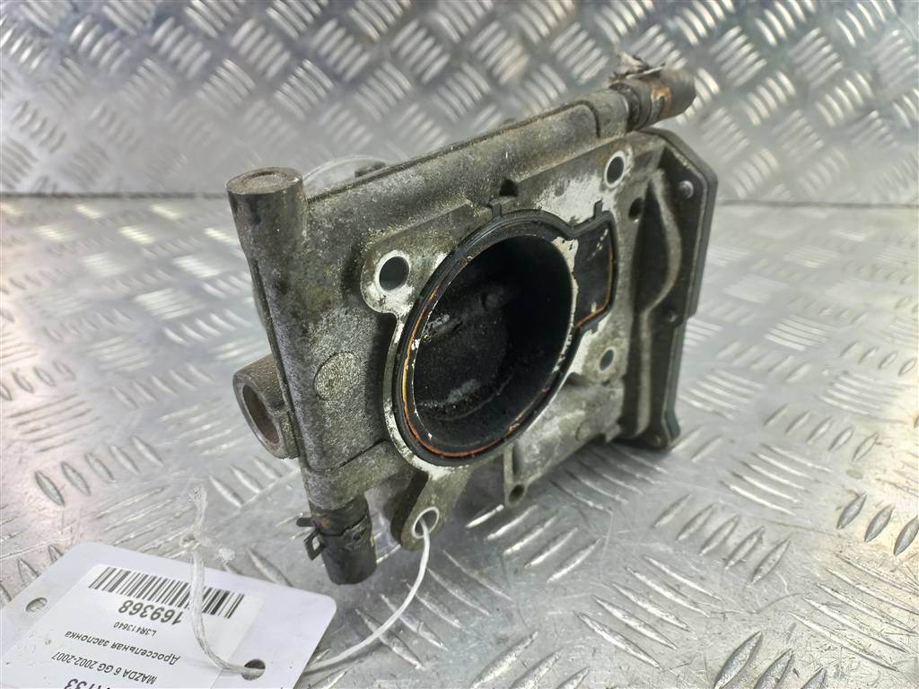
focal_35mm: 25
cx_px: 460
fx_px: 664
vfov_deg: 54.9
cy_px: 344
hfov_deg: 69.4
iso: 160
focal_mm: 4.6
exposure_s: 1/50
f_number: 1.8
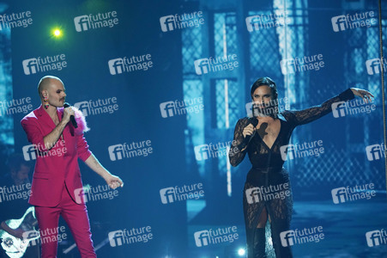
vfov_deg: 3.9
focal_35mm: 353
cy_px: 129
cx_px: 194
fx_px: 3792
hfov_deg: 5.8
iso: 4000
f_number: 6.3
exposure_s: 1/160
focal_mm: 353
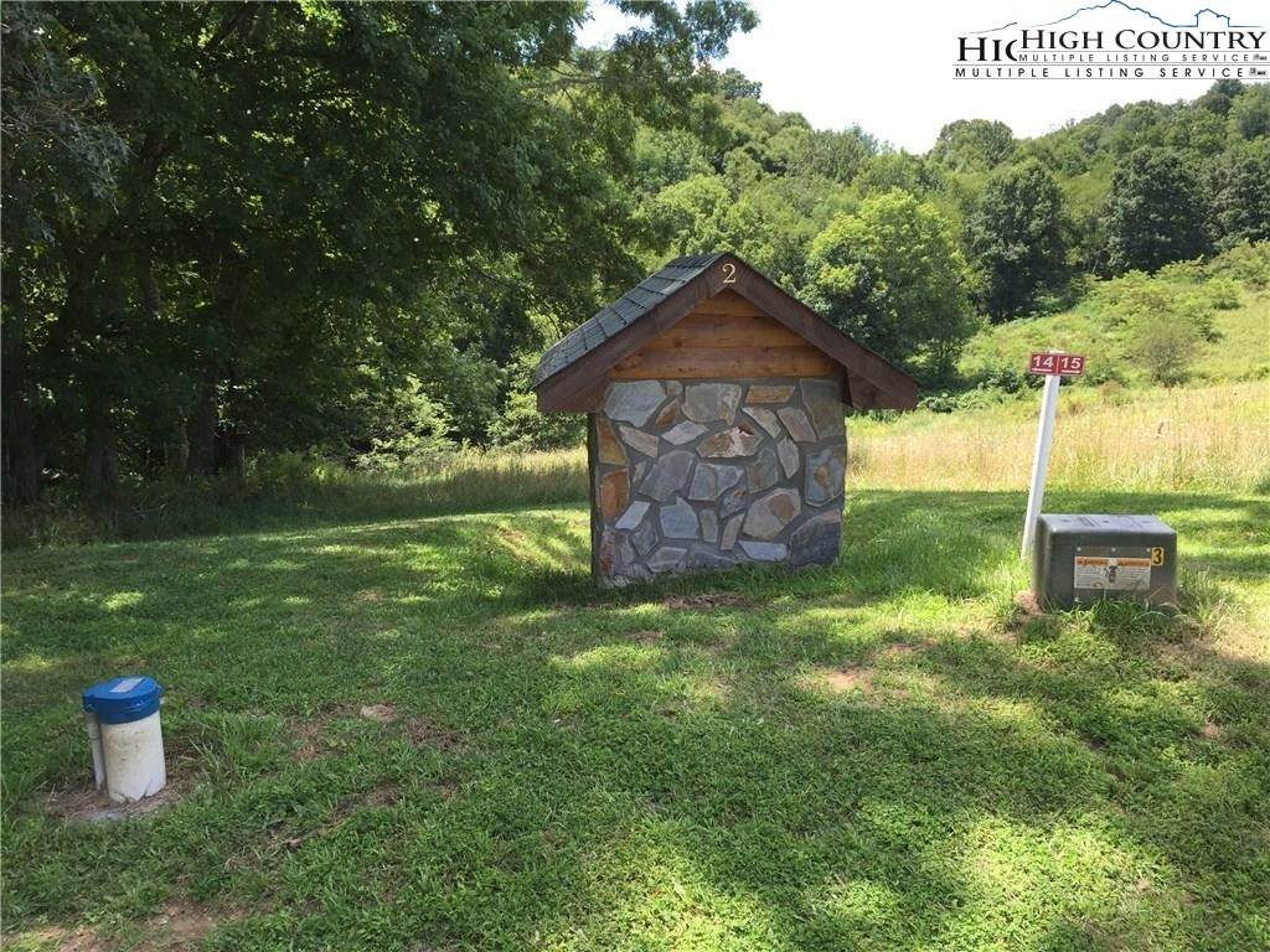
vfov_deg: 48.2
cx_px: 635
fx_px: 1064
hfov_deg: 61.7
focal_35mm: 29
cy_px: 476
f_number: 2.2
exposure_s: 1/444
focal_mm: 4.15
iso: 32
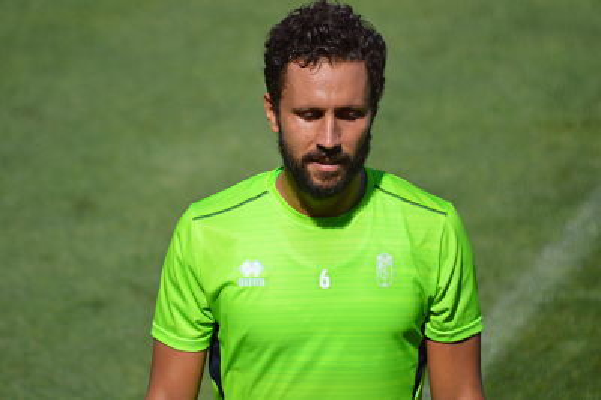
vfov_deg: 3.0
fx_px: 7506
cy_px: 200
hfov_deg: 4.6
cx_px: 300
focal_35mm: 450
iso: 320
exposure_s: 1/2000
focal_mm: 300
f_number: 5.6
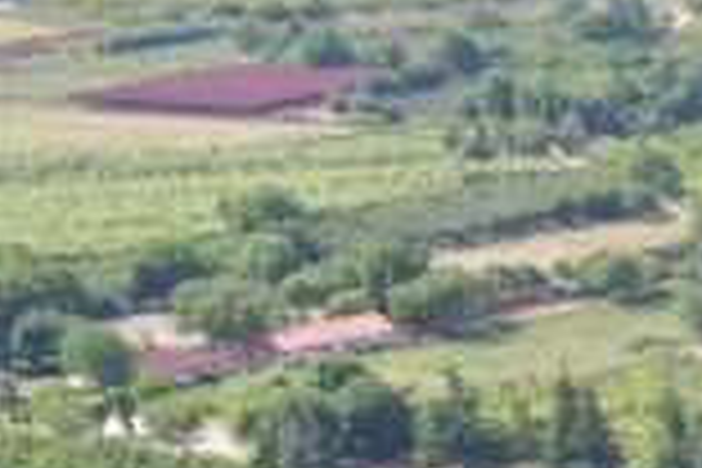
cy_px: 1274
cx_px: 1904
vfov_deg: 6.9
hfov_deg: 9.4
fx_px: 3588
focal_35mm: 184
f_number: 5
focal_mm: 10.26
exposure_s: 1/200
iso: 100
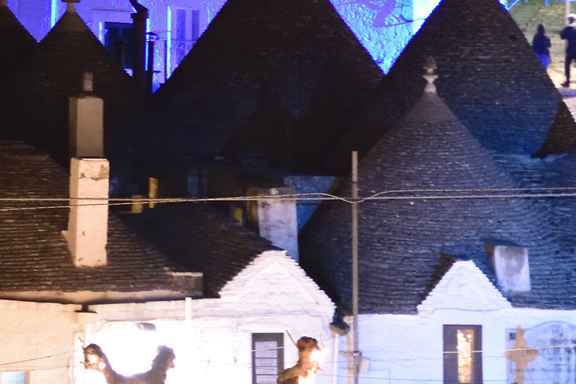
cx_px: -174
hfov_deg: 6.9
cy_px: -67
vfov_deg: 4.6
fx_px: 4721
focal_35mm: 295
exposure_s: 1/15
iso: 6400
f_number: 4
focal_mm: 86
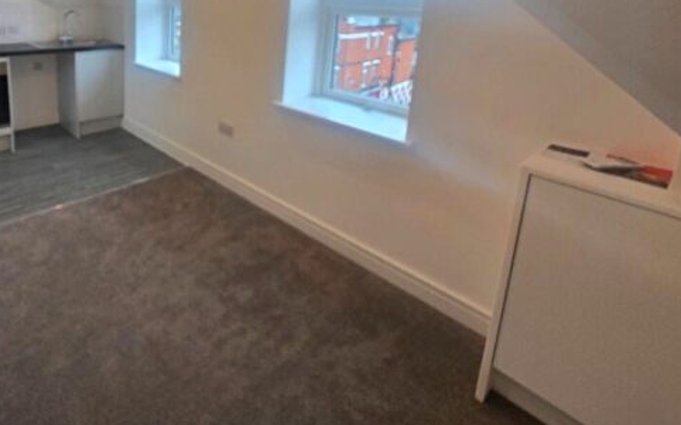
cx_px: 195
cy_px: 68
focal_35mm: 20
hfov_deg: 80.4
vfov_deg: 54.3
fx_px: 371
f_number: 2.2
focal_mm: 2.2
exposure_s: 1/50
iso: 50
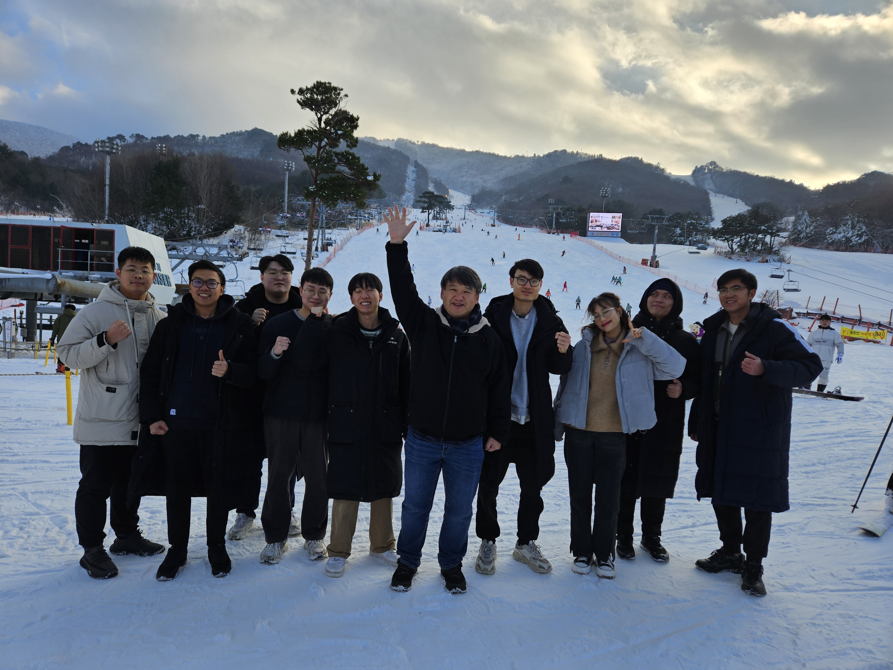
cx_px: 446
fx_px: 593
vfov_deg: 58.9
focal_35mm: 23
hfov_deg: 73.9
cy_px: 335
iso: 25
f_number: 1.8
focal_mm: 5.4
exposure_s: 1/1132
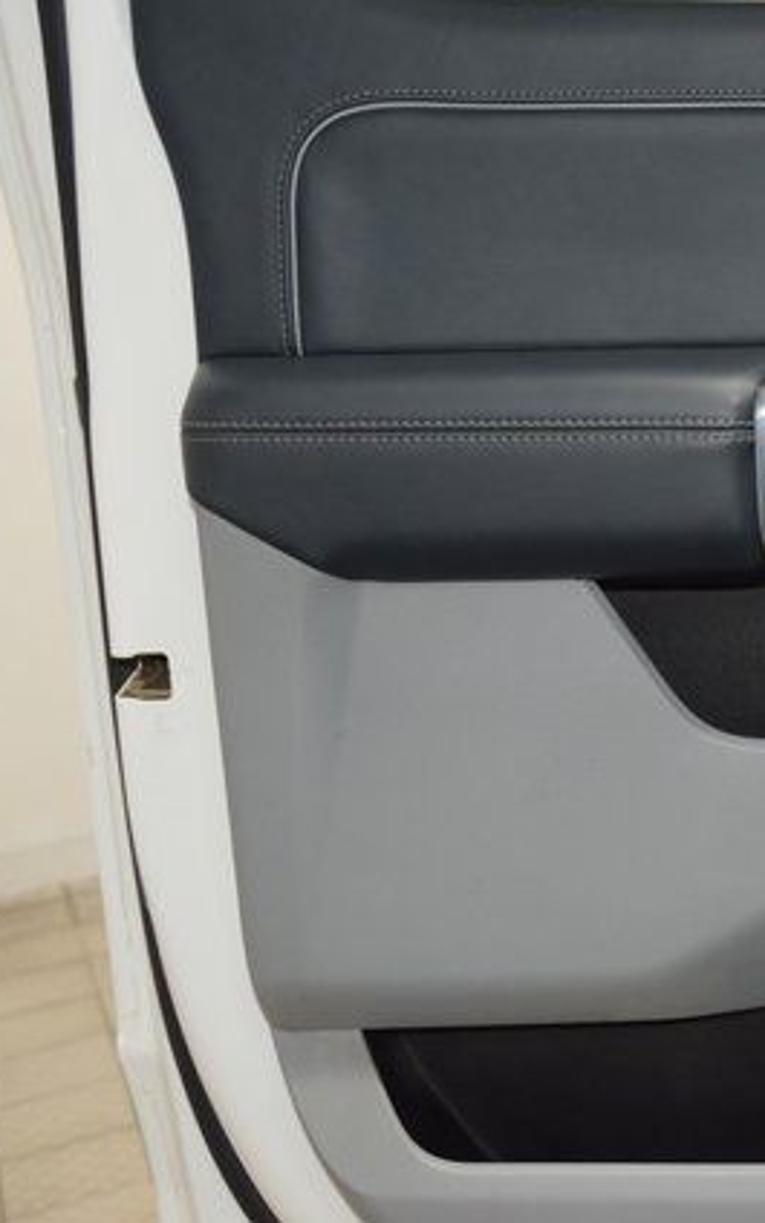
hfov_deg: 21.1
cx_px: 883
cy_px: 610
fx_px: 1927
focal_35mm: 58
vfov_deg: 35.2
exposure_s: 1/60
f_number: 3.8
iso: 900
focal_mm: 25
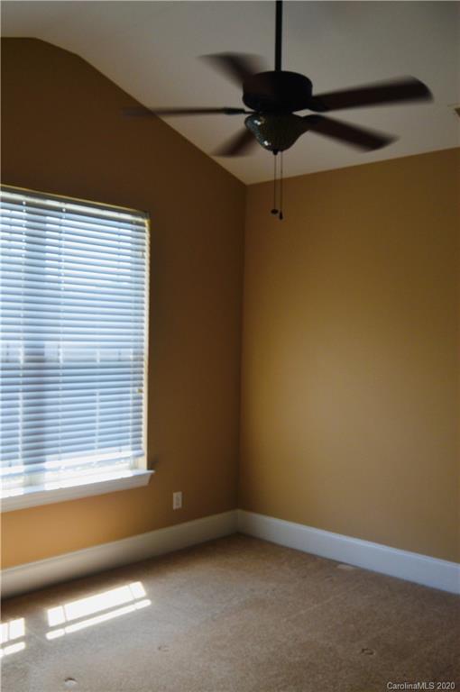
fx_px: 634
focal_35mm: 33
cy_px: 346
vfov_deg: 57.3
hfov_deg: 39.9
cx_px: 230
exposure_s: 1/60
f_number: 8
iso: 450
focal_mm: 22
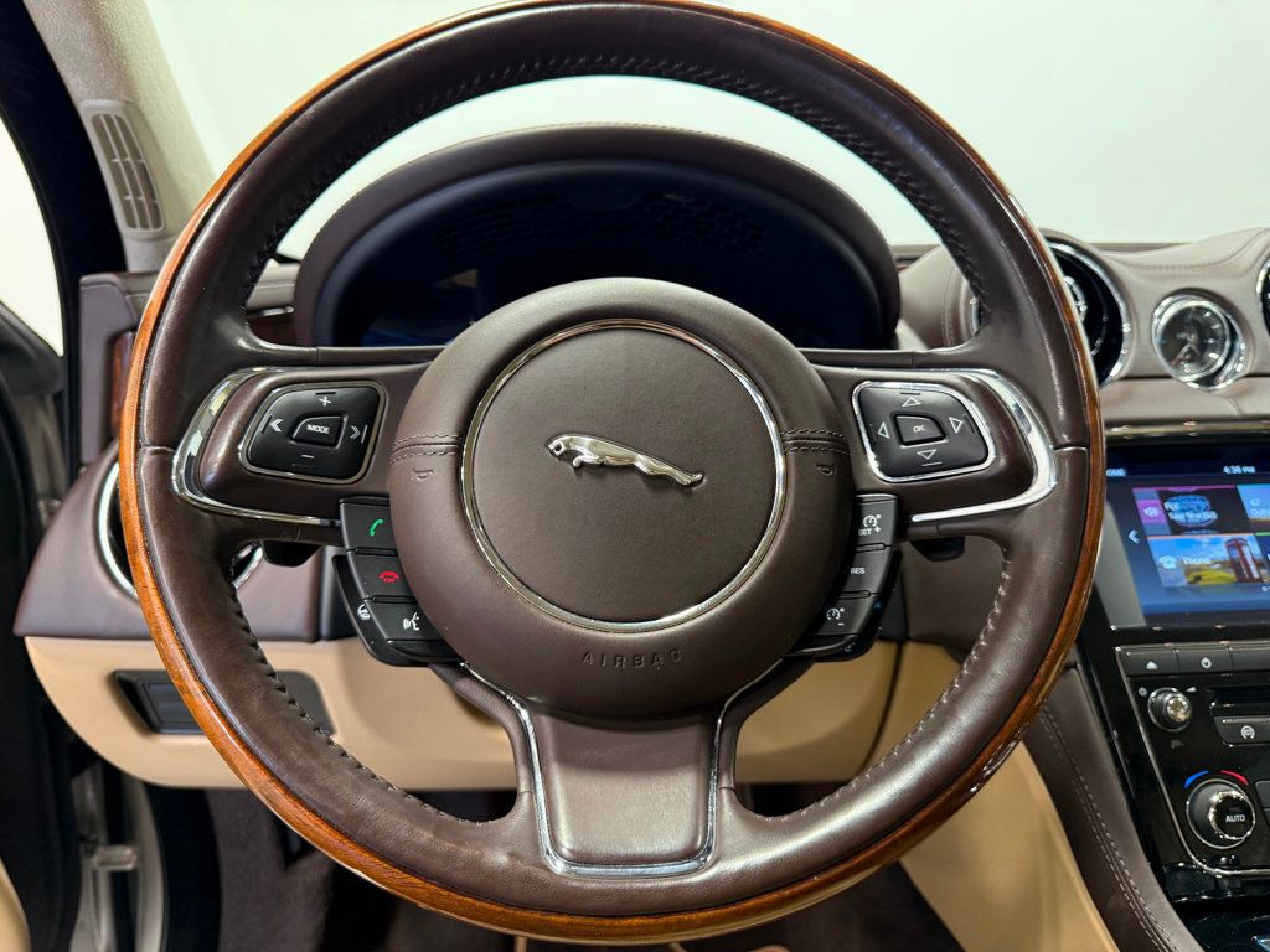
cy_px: 476
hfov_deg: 71.6
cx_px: 635
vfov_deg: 56.8
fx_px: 881
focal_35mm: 24
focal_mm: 6.76
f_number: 1.78
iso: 320
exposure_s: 1/120
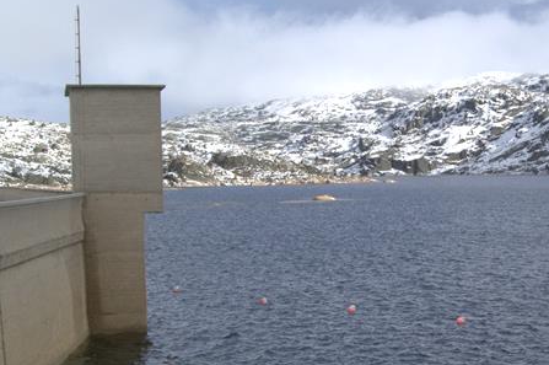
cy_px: 227
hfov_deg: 26.7
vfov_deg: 18.1
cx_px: 400
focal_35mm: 75
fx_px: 1142
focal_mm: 26
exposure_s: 1/200
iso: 200
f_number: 20
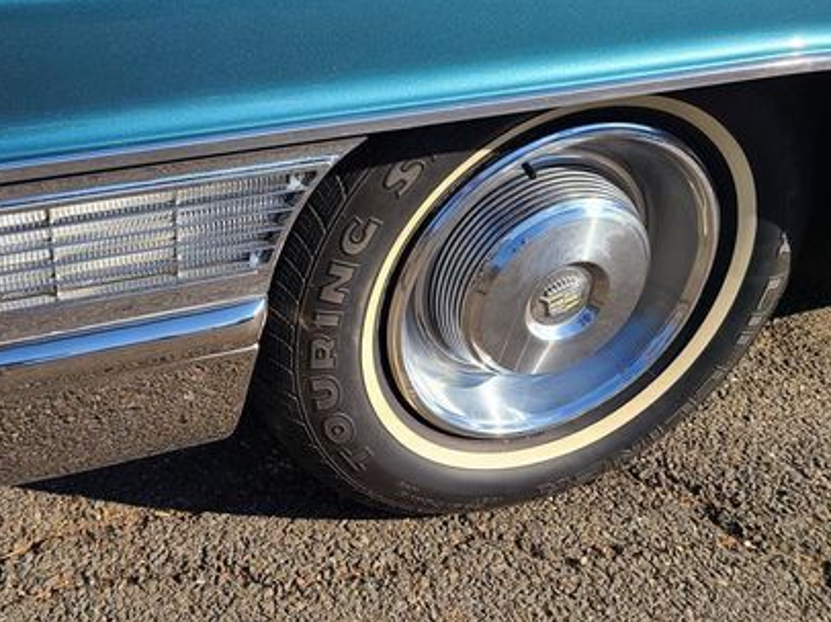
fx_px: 984
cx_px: 287
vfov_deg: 34.9
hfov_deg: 45.2
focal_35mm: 41
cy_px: 227
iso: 40
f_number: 1.8
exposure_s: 1/1601
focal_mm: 5.4
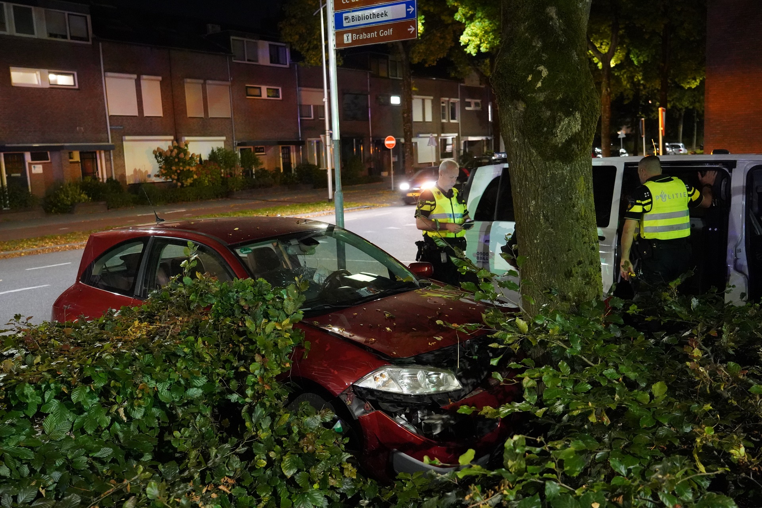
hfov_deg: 57.2
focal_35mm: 33
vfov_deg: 40.0
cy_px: 254
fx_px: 698
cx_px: 381
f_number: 4
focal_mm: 33
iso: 12800
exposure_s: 1/15
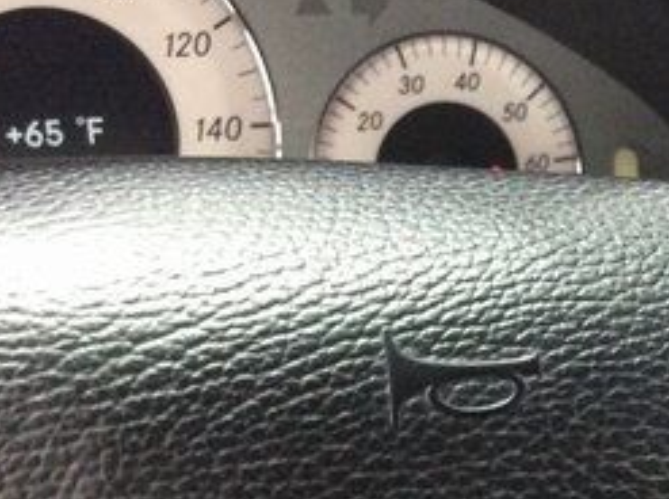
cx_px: 571
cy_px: 502
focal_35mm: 83
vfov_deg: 17.3
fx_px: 1600
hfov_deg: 23.1
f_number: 2.4
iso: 320
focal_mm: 3.3
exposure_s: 1/17
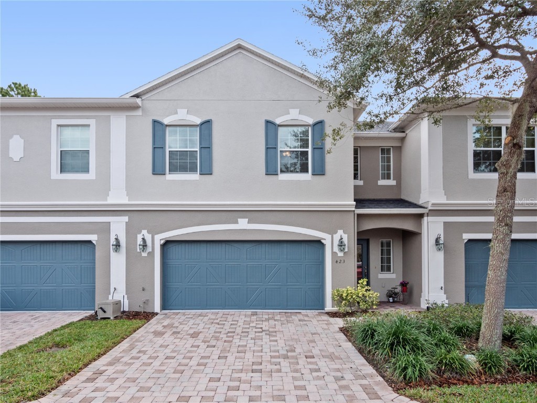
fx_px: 310
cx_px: 268
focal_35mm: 20
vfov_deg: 66.0
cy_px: 202
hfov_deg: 81.7
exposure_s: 1/250
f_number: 5.6
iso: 200
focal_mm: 10
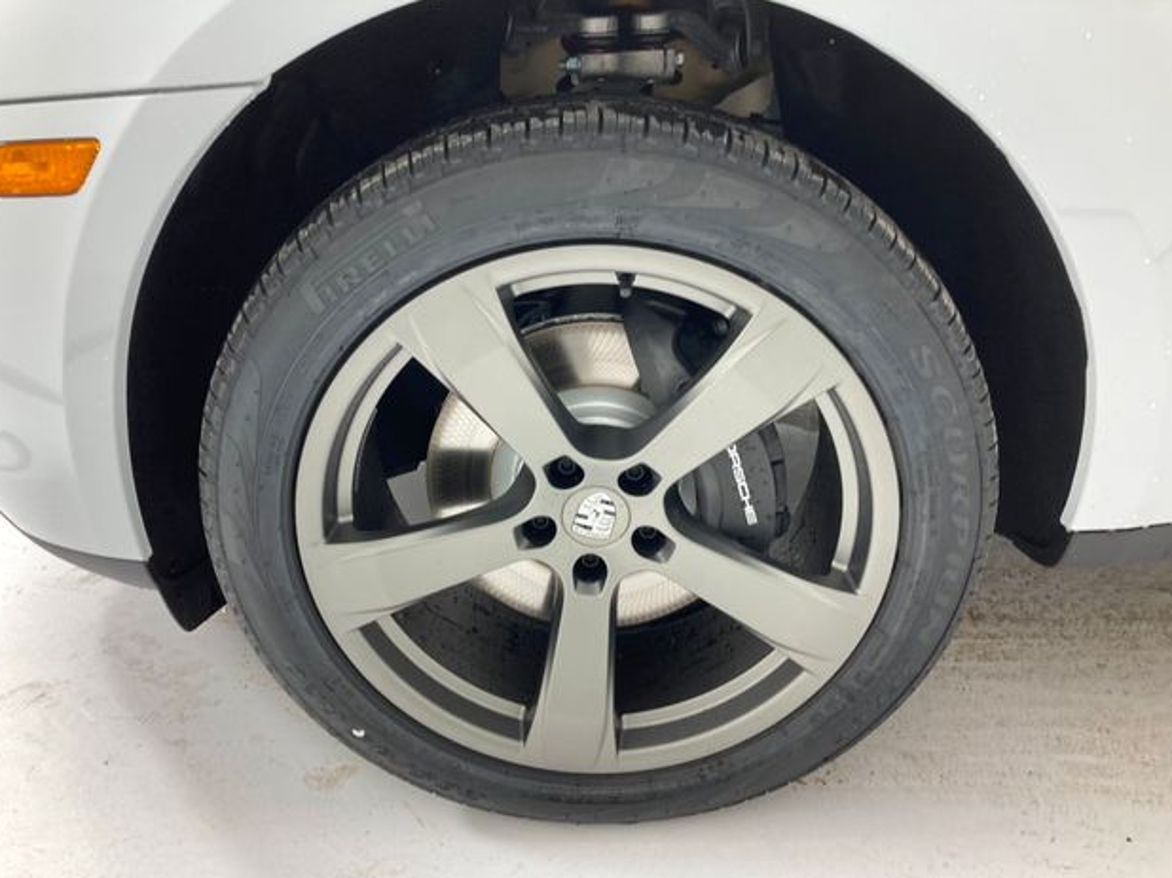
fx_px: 981
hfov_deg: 61.7
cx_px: 578
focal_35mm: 29
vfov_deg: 48.2
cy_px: 451
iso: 40
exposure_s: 1/120
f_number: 1.8
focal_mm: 3.99
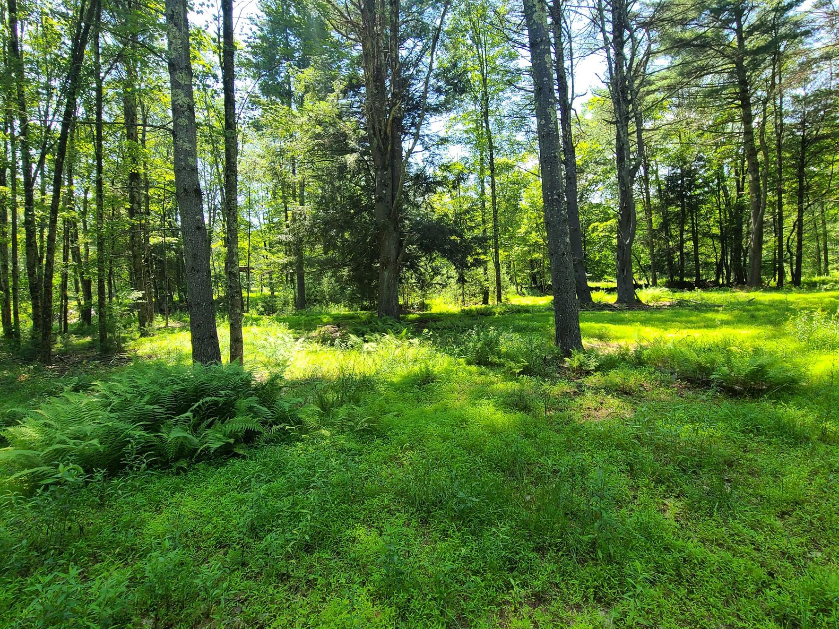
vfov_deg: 81.7
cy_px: 310
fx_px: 364
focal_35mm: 15
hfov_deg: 98.2
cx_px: 429
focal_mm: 2.2
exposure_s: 1/298
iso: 50
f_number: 2.2
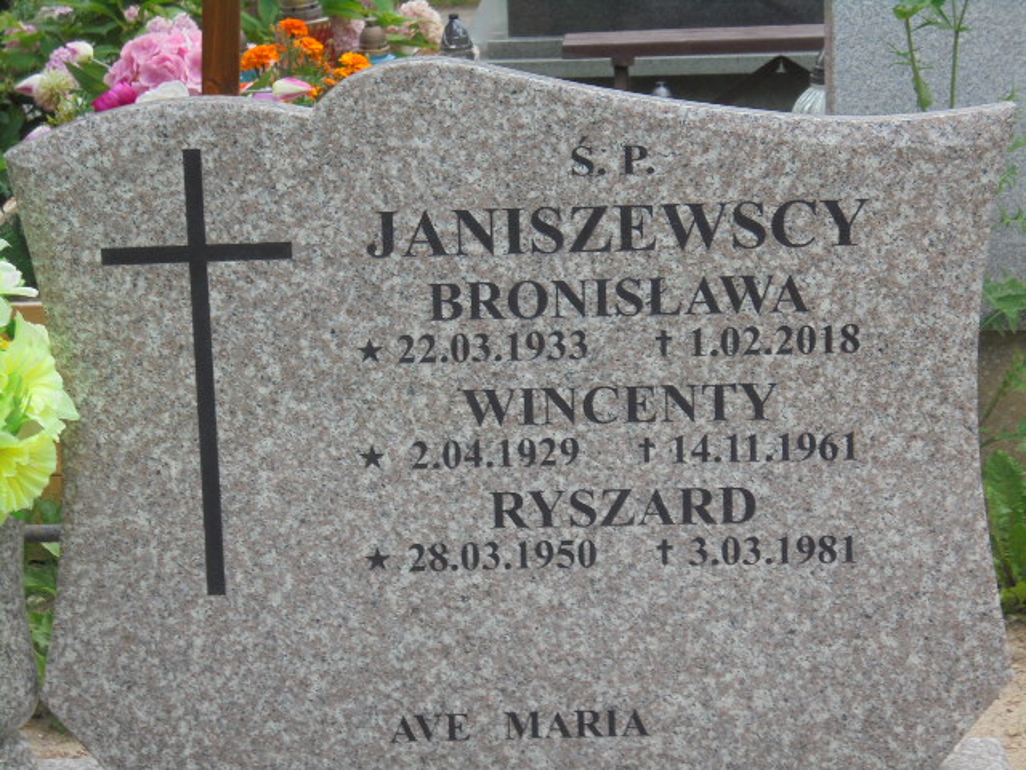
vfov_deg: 13.8
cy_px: 385
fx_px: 3171
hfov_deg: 18.4
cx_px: 513
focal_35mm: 107
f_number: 5.1
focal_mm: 19.2
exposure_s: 1/30
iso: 100
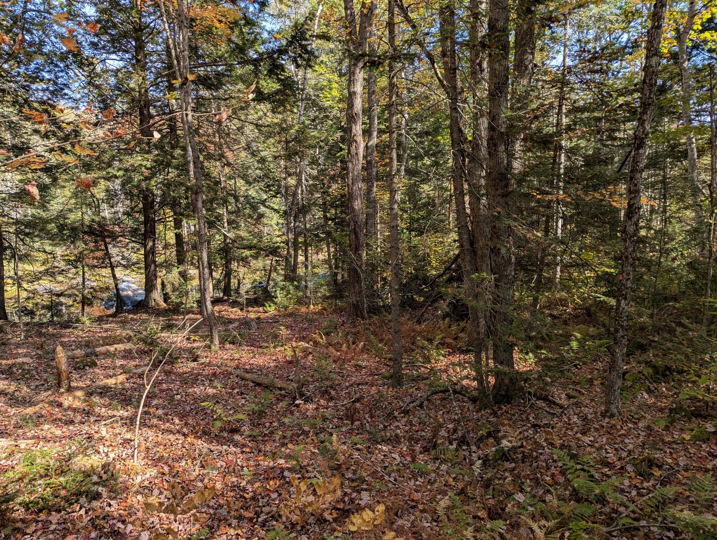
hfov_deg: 69.3
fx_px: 519
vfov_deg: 55.0
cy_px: 275
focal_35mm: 25
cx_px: 345
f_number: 1.85
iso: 42
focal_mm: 6.81
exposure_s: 1/334
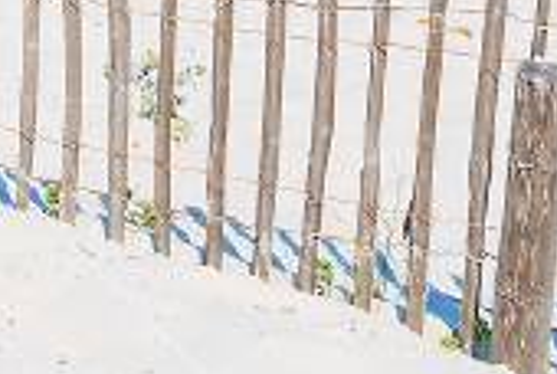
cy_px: -610
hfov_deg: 11.0
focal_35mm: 183
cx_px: -75
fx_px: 2836
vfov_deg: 7.0
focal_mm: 24
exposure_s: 1/125
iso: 100
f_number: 11
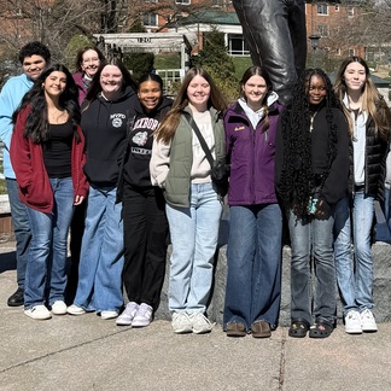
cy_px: 5
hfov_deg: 25.6
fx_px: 856
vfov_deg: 24.6
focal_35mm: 67
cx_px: 261
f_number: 1.78
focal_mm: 6.76
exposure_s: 1/4405
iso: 80
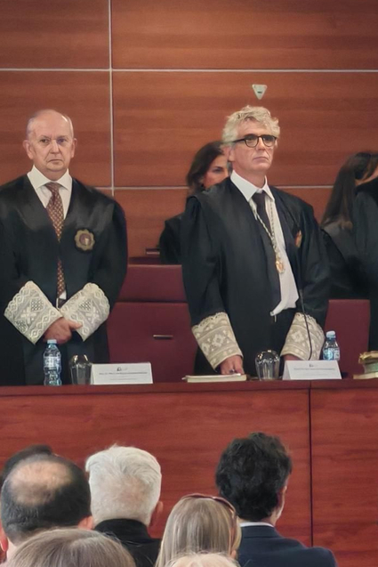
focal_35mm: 248
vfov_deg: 8.3
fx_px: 3904
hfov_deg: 5.5
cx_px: 430
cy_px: 176
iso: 160
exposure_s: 1/50
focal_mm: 8.67
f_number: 2.4
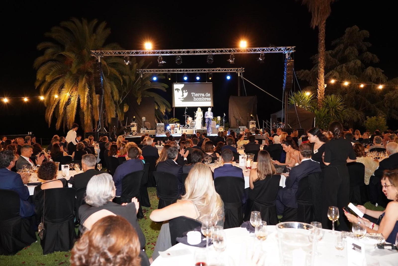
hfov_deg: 67.4
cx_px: 199
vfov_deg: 48.0
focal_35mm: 27
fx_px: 299
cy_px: 133
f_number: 4
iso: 6400
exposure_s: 1/100
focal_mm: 27
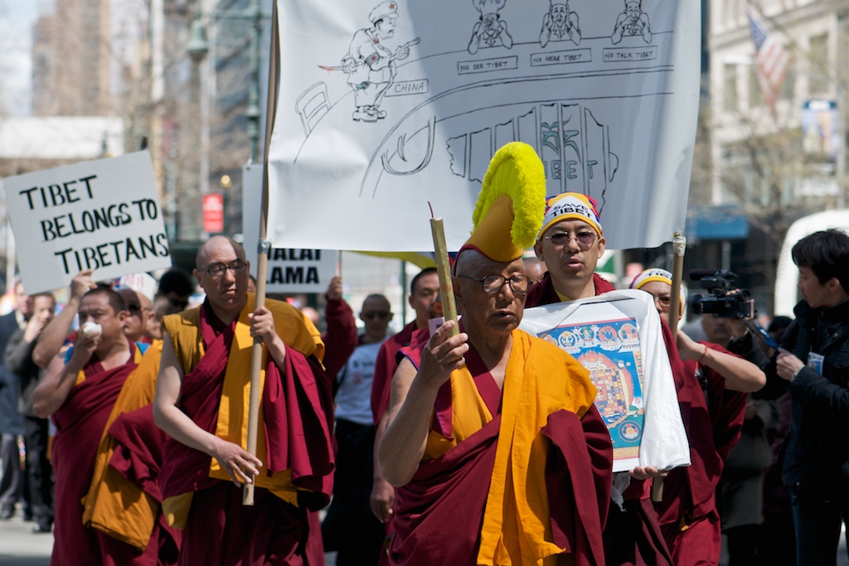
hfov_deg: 13.0
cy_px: 283
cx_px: 424
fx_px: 3715
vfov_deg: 8.7
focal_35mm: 158
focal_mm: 105
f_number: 4.5
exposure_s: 1/1000
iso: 200
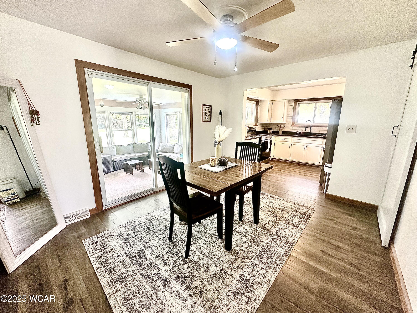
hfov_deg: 102.1
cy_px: 156
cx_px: 208
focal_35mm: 14
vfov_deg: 85.7
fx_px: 169
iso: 160
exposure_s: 1/60
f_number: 2.2
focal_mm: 2.22
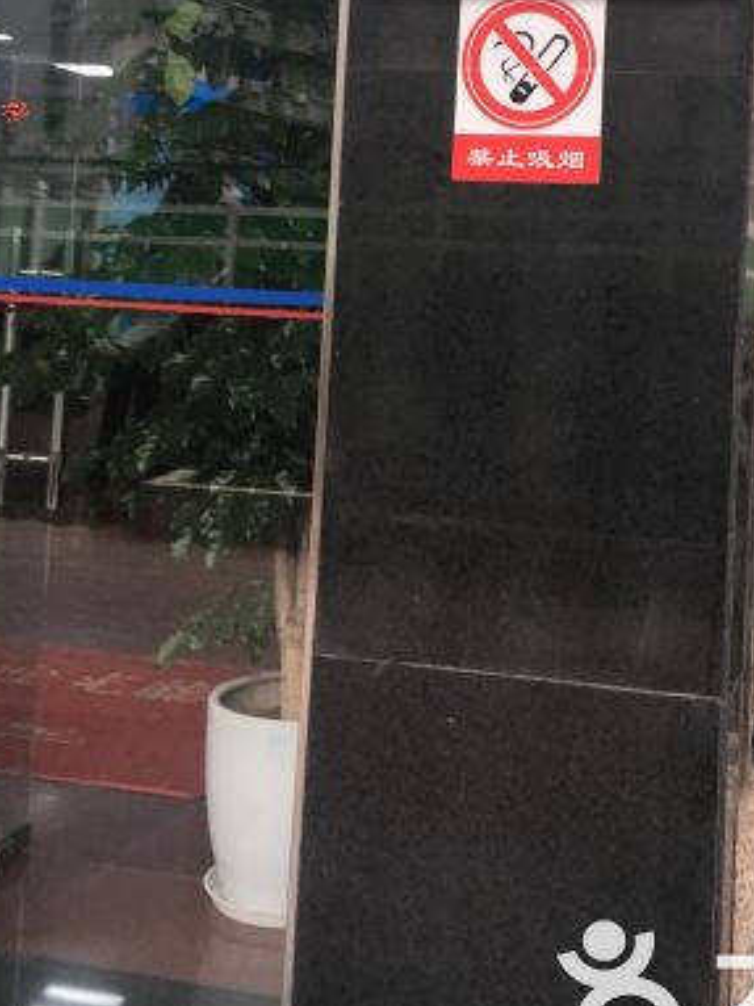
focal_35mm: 53
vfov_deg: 35.0
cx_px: 527
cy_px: 200
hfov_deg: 27.3
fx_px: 1540
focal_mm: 4.15
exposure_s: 1/33
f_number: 2.2
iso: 25
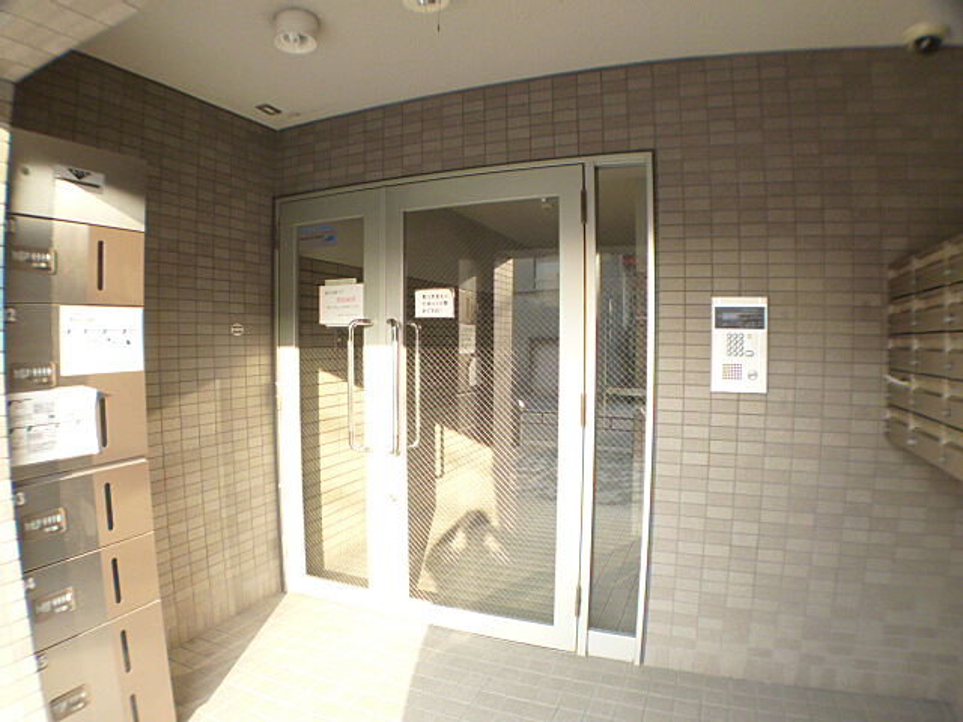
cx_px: 482
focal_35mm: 32
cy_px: 361
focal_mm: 5.7
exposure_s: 1/60
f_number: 2.9
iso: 320
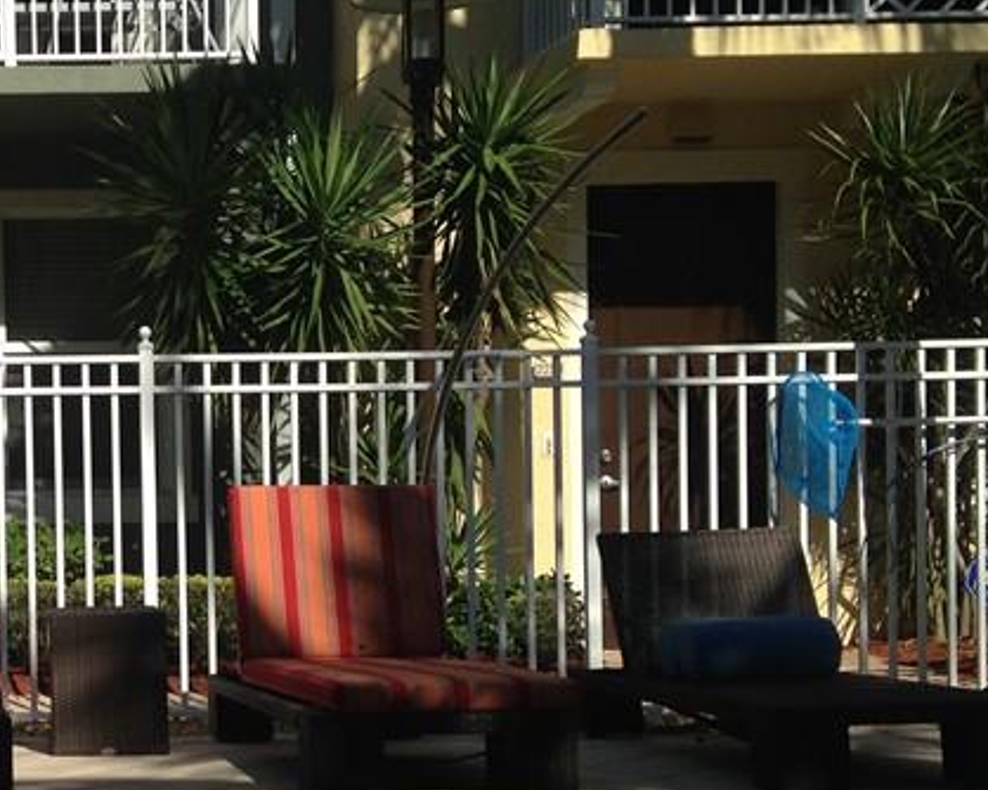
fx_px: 2309
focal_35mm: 79
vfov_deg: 19.3
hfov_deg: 22.9
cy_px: 542
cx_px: -57
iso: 50
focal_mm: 4.12
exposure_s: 1/2008
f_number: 2.4
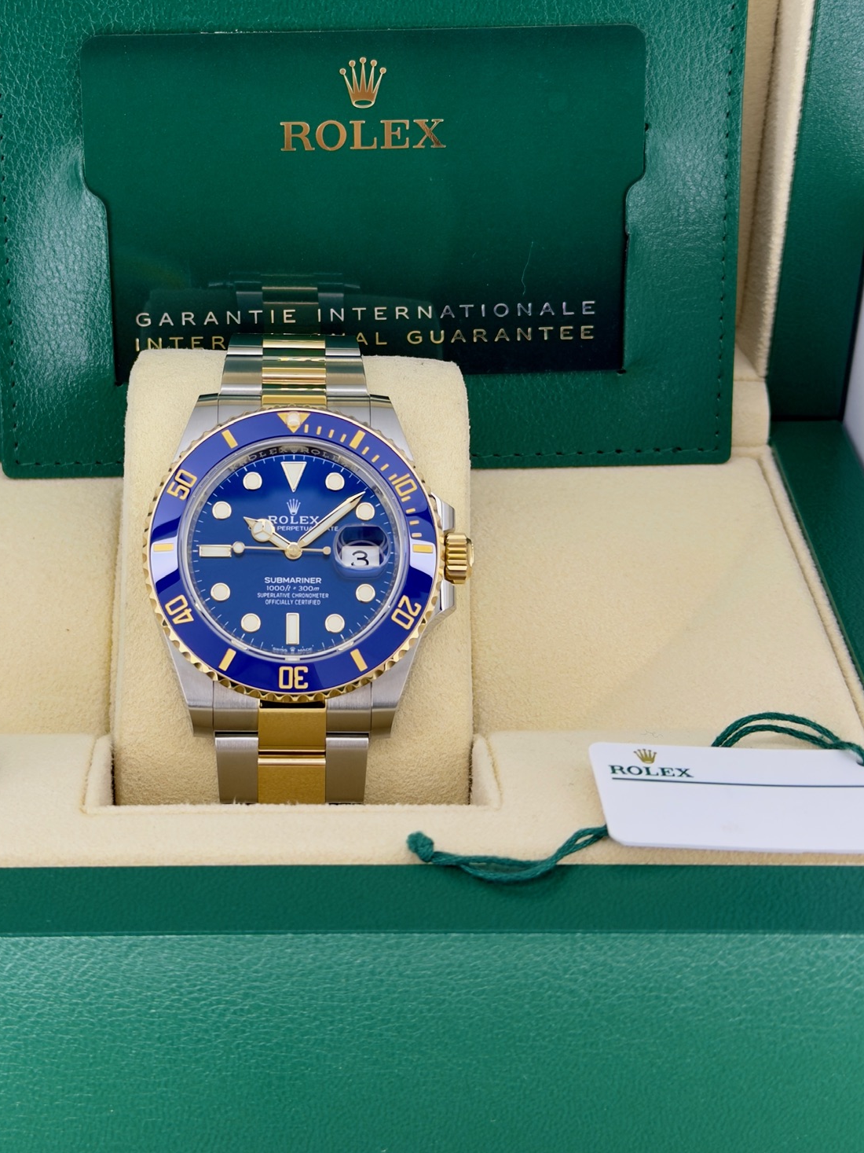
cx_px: 293
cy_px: 362
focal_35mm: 67
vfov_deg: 28.7
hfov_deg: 21.8
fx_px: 2230
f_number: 1.78
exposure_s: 1/210
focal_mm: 6.76
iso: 64
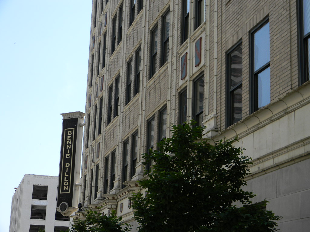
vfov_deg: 21.9
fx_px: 600
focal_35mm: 67
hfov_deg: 29.0
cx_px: 155
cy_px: 116
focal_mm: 12.2
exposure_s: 1/346
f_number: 4.3
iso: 80
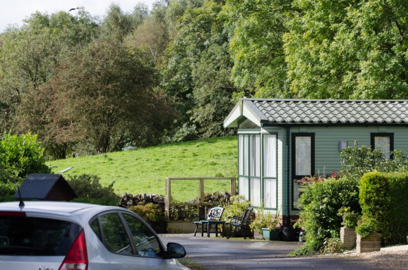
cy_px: 135
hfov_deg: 13.4
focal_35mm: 153
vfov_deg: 8.9
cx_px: 204
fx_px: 1731
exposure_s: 1/200
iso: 160
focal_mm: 102
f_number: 8
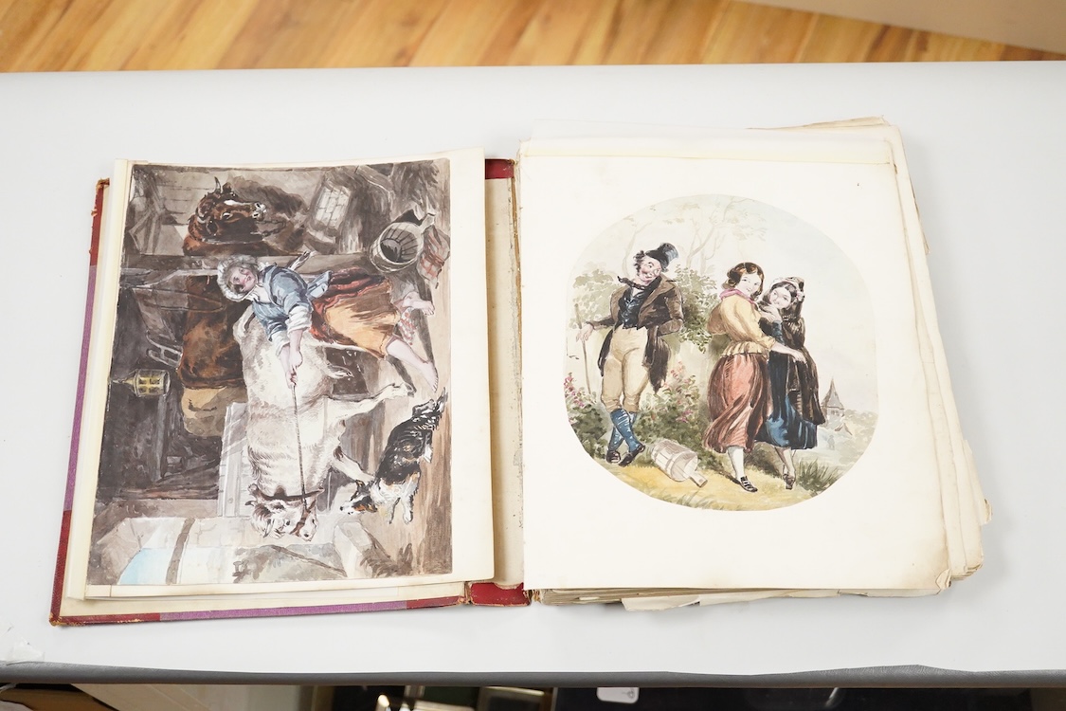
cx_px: 533
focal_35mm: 45
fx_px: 1332
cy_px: 356
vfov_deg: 29.9
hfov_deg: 43.6
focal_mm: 30
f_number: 3.5
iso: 2500
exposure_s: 1/400
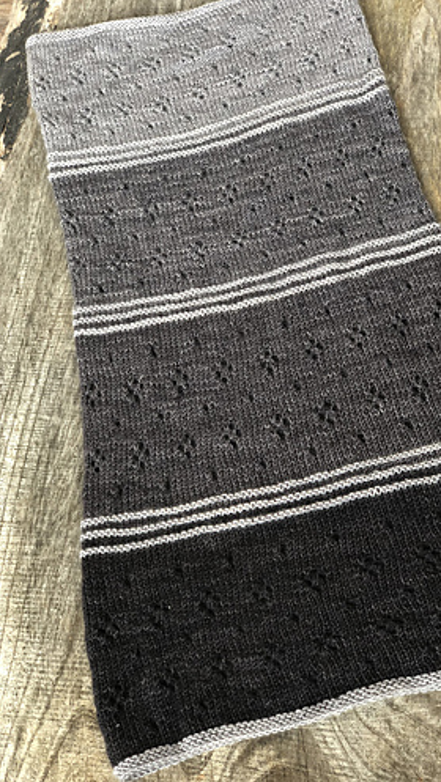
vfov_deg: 36.6
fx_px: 1184
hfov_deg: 21.1
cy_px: 390
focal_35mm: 57
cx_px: 272
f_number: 2.4
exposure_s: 1/60
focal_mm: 6
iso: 50
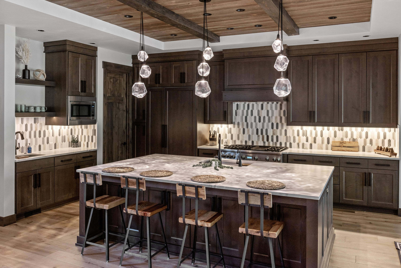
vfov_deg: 43.6
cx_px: 200
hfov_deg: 61.9
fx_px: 334
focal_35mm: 30
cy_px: 134
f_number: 8
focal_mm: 30
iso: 200
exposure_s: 1/15
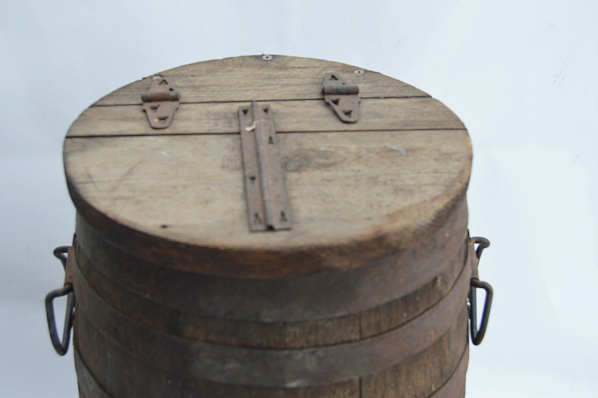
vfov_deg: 28.9
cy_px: 199
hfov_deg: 42.4
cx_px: 299
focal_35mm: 46
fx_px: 772
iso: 280
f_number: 5.6
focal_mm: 31
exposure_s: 1/125
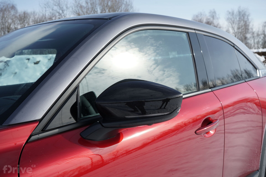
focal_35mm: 35
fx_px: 259
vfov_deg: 37.9
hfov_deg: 54.4
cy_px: 88
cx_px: 133
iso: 200
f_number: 8
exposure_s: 1/400
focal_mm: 35
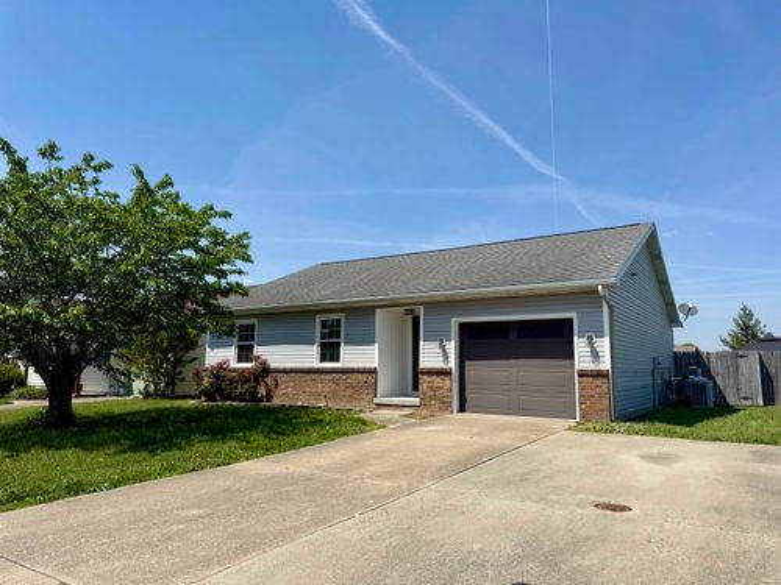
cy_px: 292
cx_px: 390
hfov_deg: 71.6
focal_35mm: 24
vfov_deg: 56.8
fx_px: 541
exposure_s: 1/6173
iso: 80
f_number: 1.78
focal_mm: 6.76
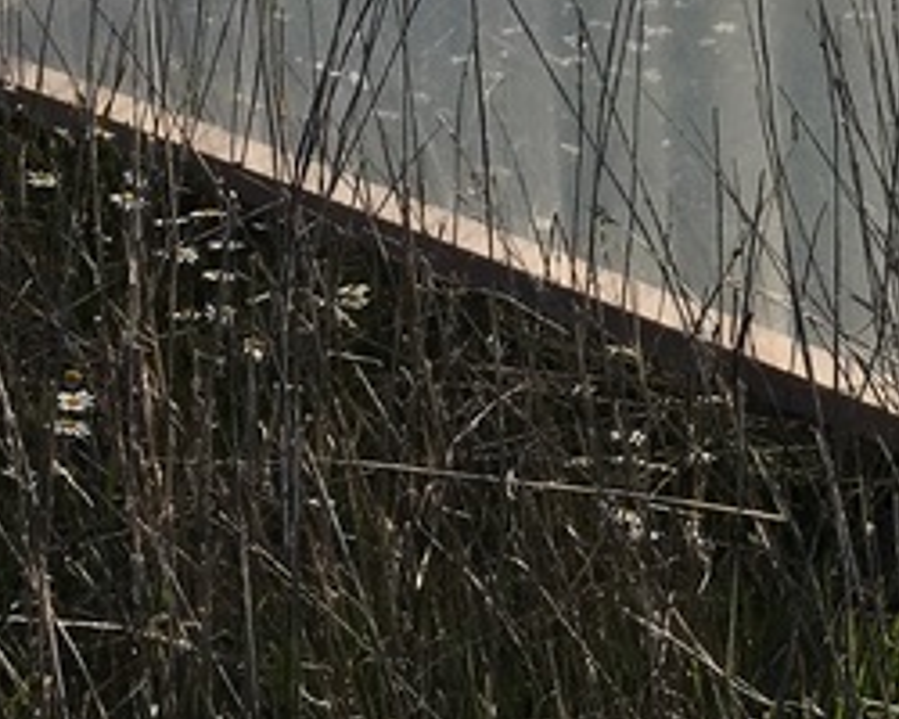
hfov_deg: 15.9
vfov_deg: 12.6
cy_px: -374
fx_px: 3086
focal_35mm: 116
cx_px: 1093
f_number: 2.2
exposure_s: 1/4525
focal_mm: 4.15
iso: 25
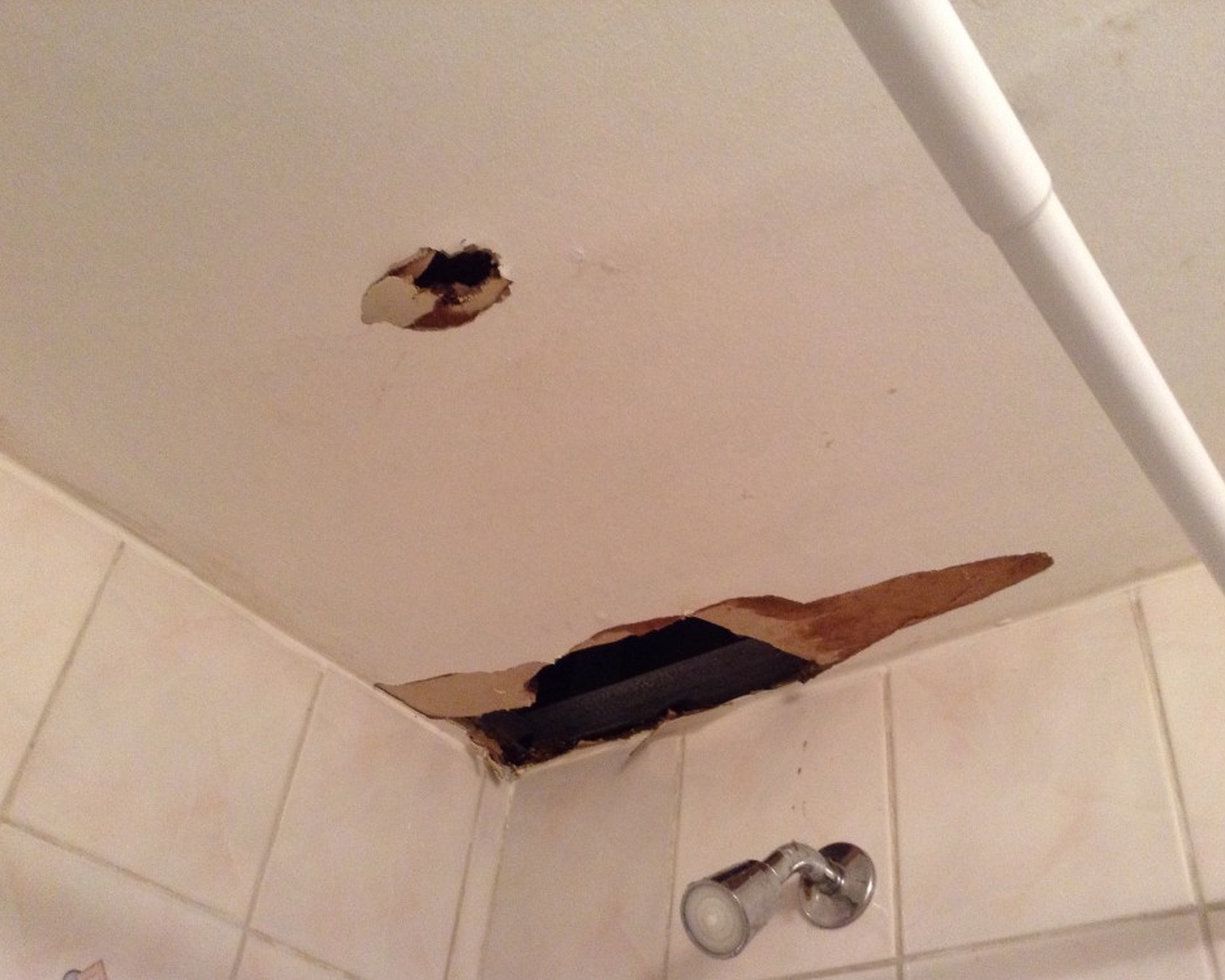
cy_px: 489
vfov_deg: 42.2
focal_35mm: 35
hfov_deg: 51.5
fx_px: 1269
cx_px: 647
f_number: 2.4
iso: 200
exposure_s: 1/25
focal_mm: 3.3
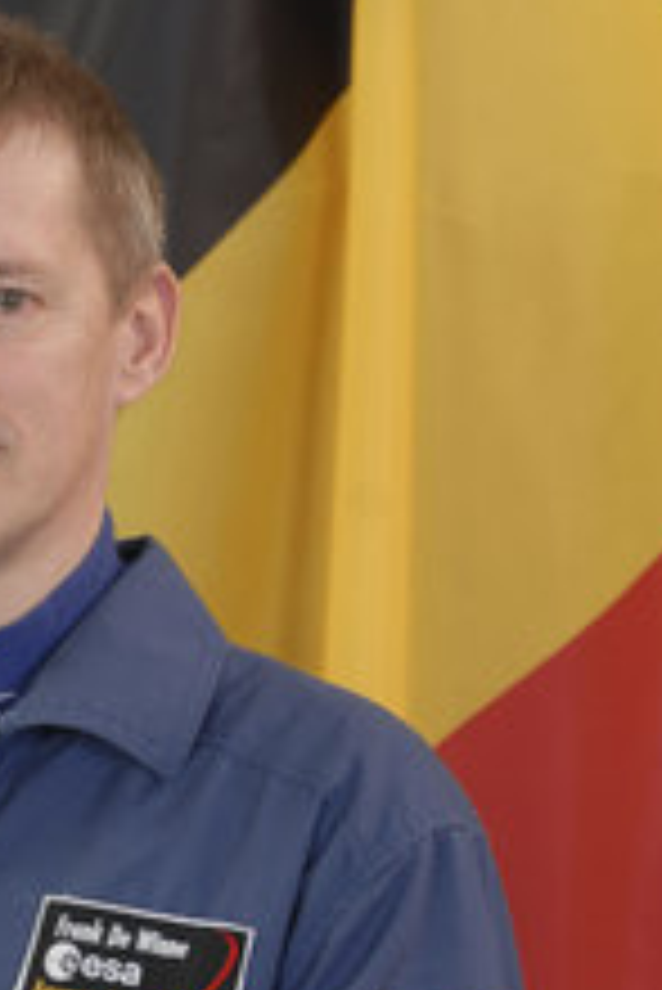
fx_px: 5893
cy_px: 626
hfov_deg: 6.4
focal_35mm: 214
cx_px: 36
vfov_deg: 9.6
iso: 100
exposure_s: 1/125
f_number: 5.6
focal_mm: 70
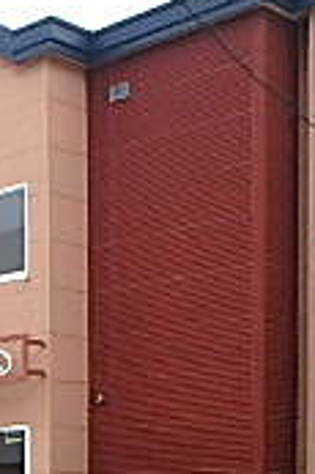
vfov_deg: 22.9
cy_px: 575
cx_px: -356
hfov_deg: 13.7
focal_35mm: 81
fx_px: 1065
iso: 125
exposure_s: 1/400
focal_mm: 3.7
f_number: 3.5
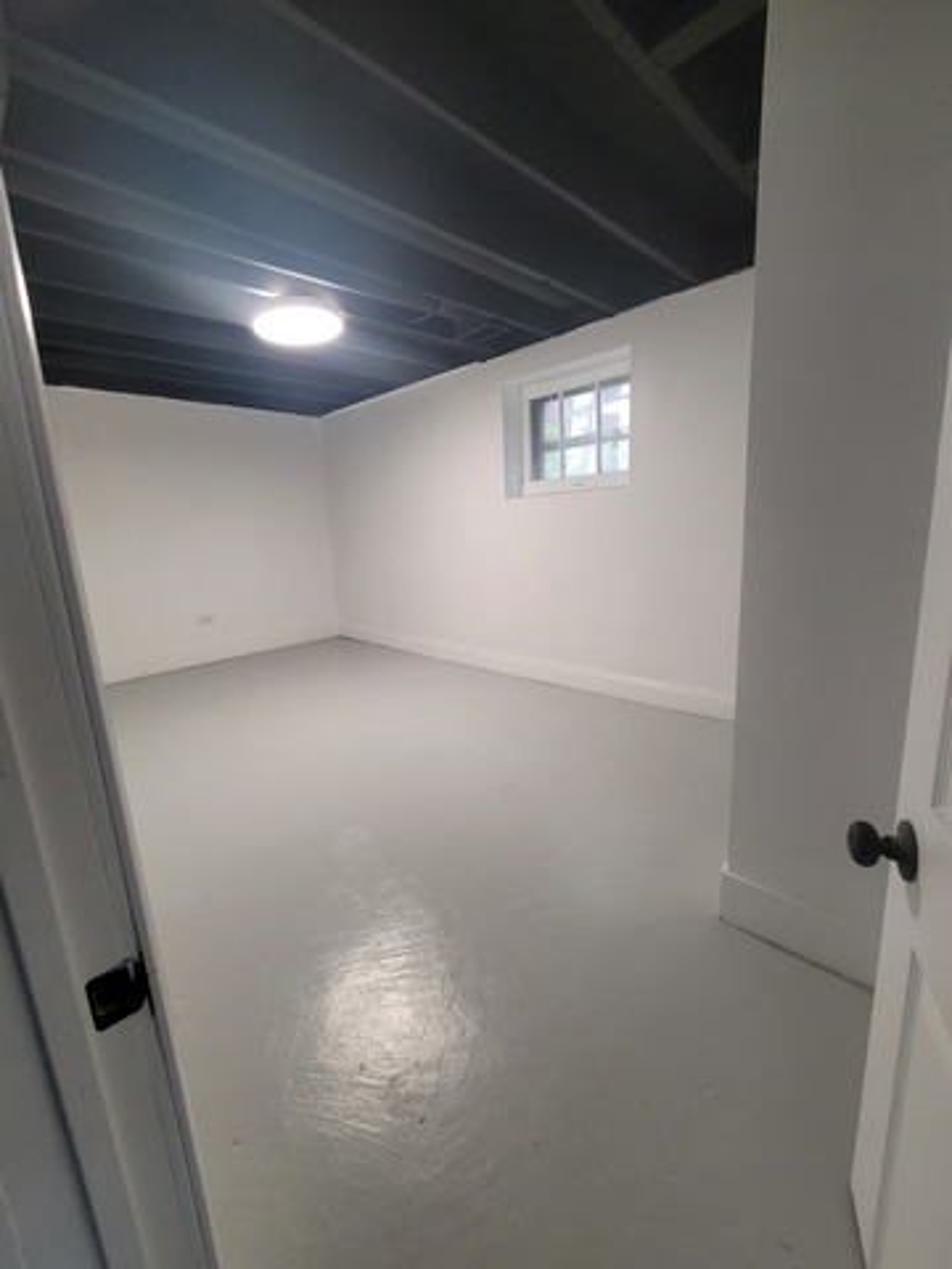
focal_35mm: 13
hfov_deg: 89.9
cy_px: 634
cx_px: 476
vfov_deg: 106.2
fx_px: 477
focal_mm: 2.2
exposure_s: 1/60
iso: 320
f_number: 2.2
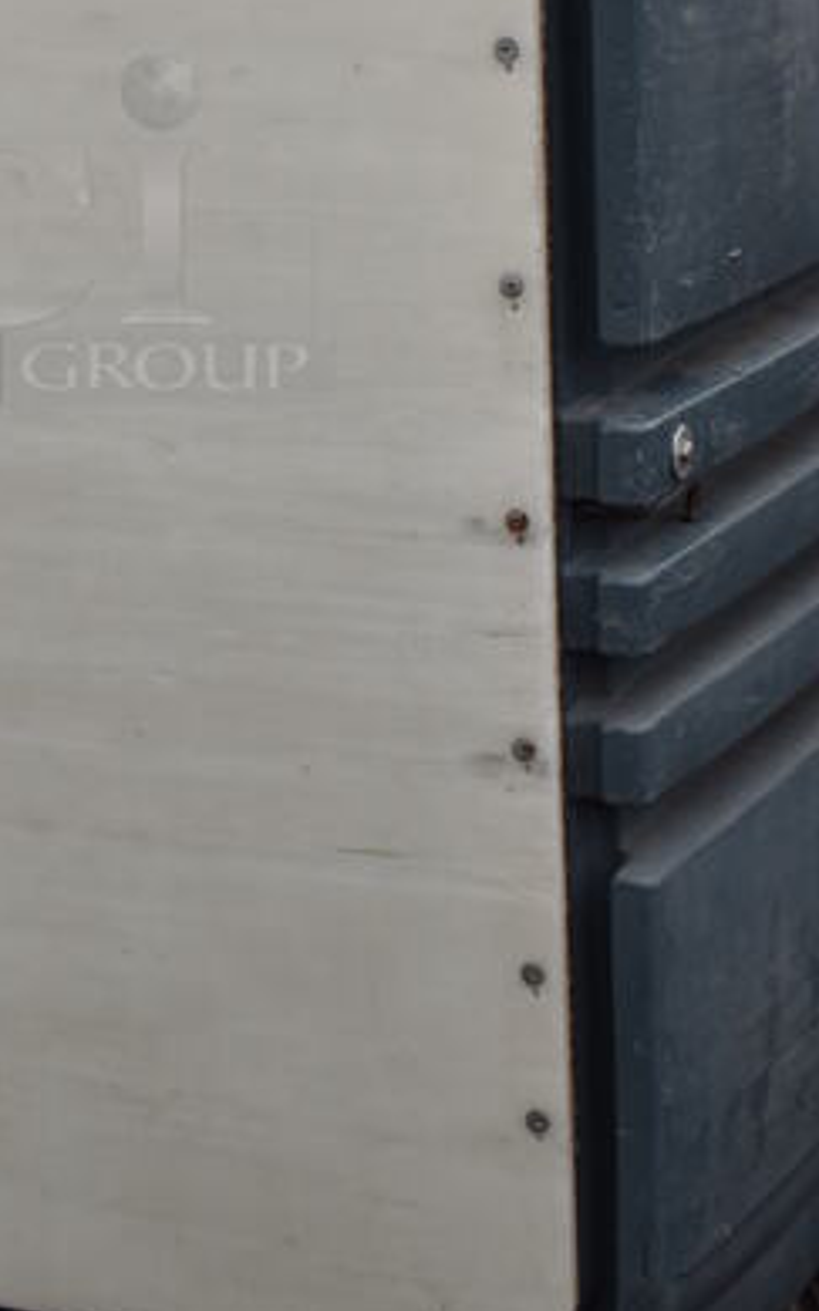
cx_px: -37
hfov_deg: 11.3
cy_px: 227
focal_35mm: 115
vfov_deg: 17.9
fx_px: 4108
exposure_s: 1/250
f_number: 8
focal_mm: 32
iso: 140
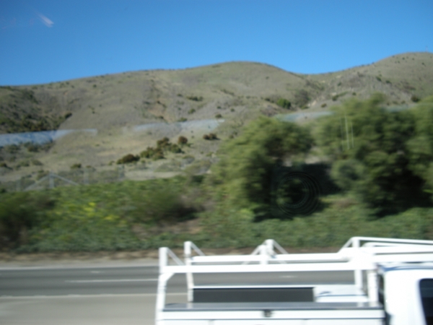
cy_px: 162
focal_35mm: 37
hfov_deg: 50.1
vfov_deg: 38.7
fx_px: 463
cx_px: 216
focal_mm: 7.9
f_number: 2.8
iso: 64
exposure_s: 1/73.6
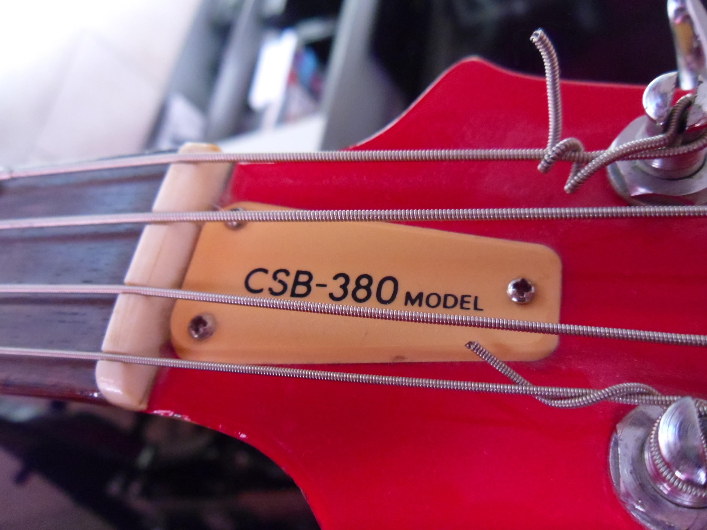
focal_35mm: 31
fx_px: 633
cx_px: 354
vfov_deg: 45.4
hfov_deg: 58.4
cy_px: 265
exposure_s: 1/22
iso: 400
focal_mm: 5.6
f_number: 3.3
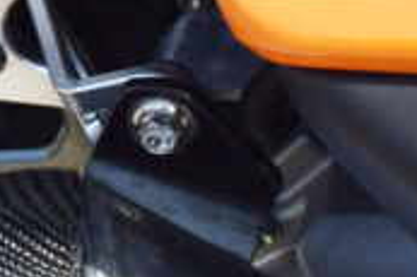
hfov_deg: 5.7
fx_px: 4097
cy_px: -181
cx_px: -386
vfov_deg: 3.9
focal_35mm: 354
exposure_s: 1/200
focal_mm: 34
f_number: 11
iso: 100
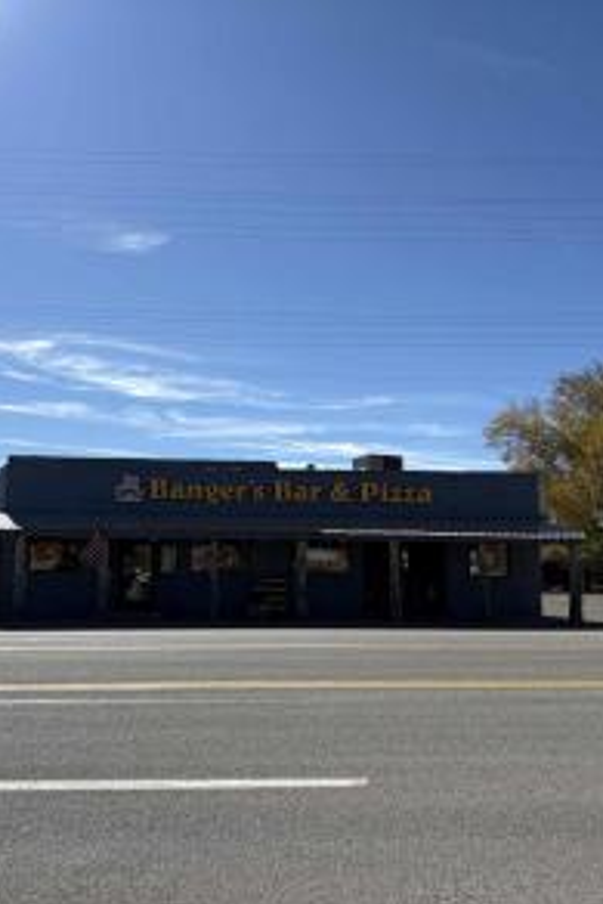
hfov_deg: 35.9
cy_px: 461
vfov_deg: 51.9
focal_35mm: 37
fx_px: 928
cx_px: 260
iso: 50
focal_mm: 5.96
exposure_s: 1/4950
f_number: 1.6
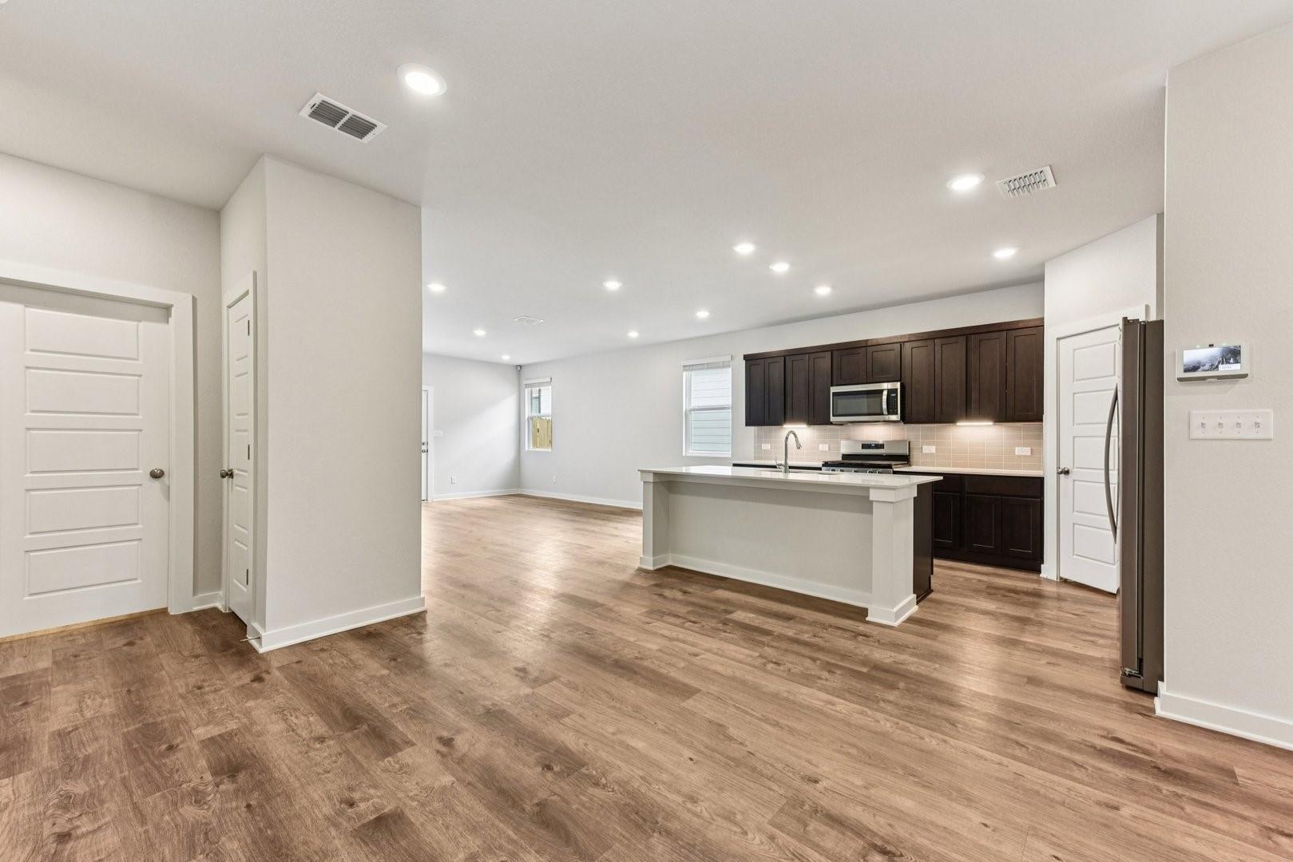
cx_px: 646
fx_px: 503
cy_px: 431
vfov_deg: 81.2
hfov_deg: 104.2
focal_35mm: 14
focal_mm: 14
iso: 400
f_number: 8
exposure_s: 1/20
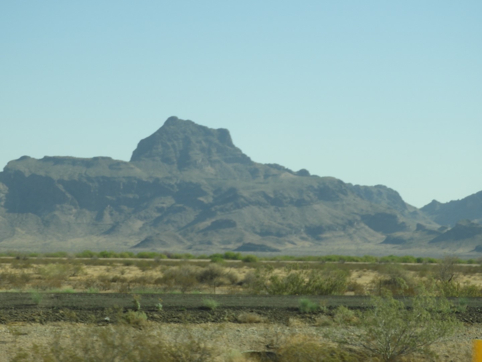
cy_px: 181
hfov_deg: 14.6
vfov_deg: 11.0
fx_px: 1880
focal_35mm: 135
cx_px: 241
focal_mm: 24.2
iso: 100
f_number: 5
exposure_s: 1/500
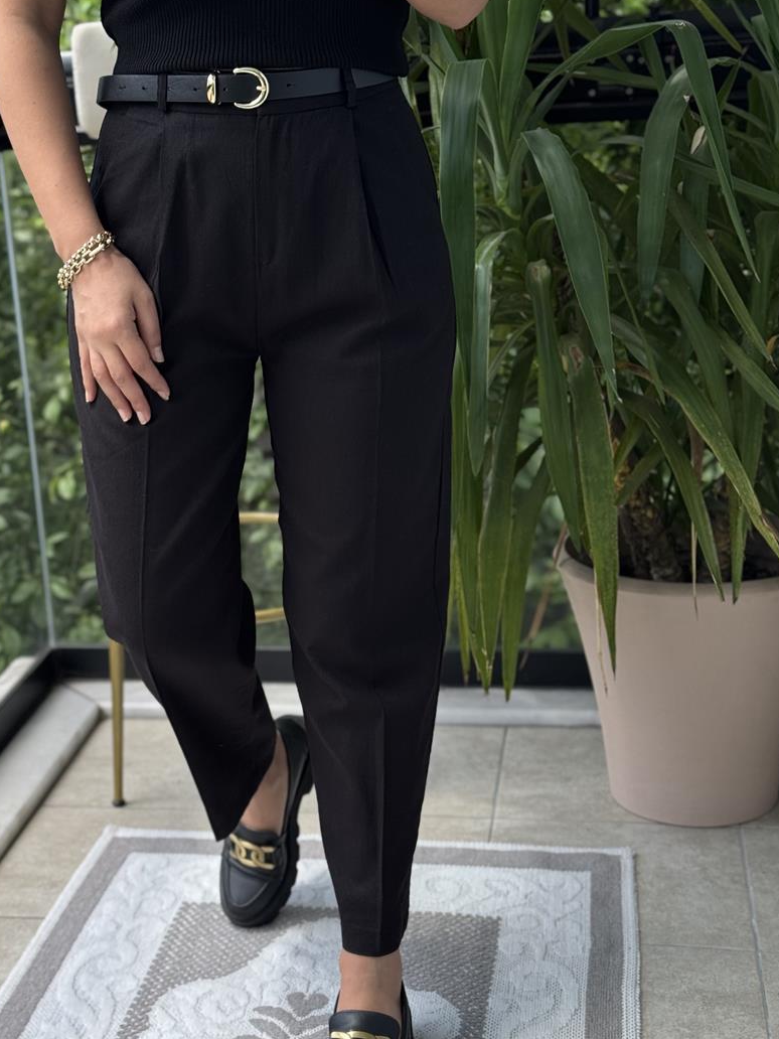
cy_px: 583
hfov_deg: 23.6
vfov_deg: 31.2
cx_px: 283
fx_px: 1860
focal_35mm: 62
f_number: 1.78
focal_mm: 6.76
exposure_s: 1/171
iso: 64
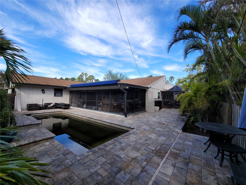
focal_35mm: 13
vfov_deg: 89.9
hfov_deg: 106.2
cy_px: 92
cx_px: 123
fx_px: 92
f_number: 2.2
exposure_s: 1/895
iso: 50
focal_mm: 2.2
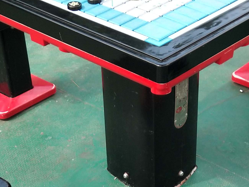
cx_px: 138
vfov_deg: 14.8
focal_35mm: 99
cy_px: 153
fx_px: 712
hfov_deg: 19.8
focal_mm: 3.69
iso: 50
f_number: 2.2
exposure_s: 1/144
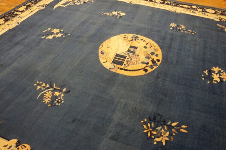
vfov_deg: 47.9
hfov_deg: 67.4
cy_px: 75
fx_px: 169
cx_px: 113
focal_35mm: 27
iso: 1000
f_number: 4
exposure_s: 1/60
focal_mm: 18
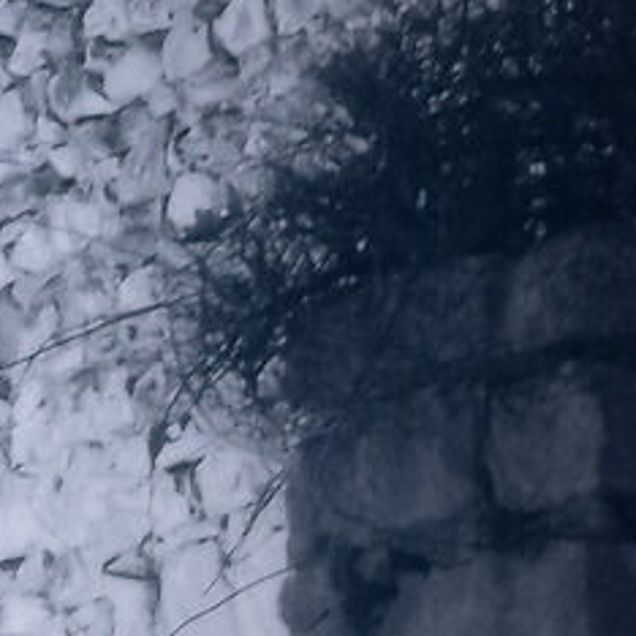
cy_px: 427
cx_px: -2411
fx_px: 13615
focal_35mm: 655
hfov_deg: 2.6
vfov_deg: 2.7
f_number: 2.8
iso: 1600
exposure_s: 1/8
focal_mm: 50
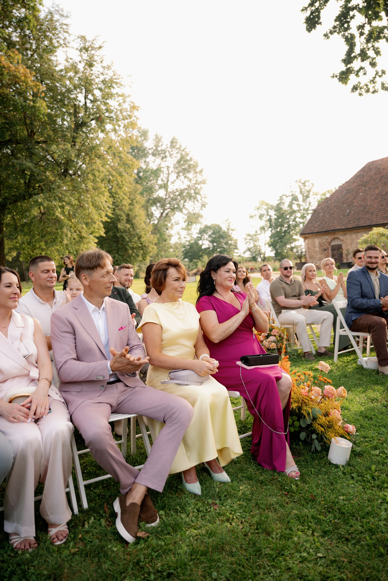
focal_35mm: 29
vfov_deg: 63.7
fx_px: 469
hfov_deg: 45.0
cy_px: 290
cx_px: 194
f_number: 2.8
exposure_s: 1/200
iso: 50
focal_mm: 29
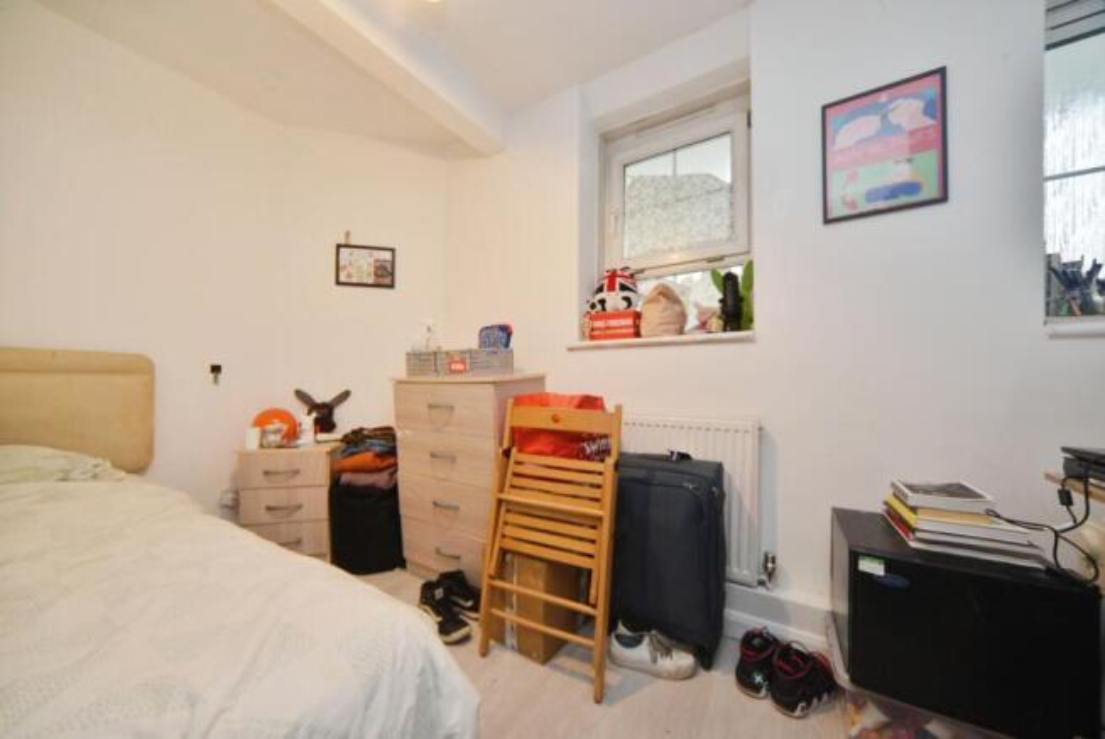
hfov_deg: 112.6
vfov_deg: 90.1
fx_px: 369
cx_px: 552
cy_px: 370
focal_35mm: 12
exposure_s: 1/13
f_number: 11
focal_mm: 12
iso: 500
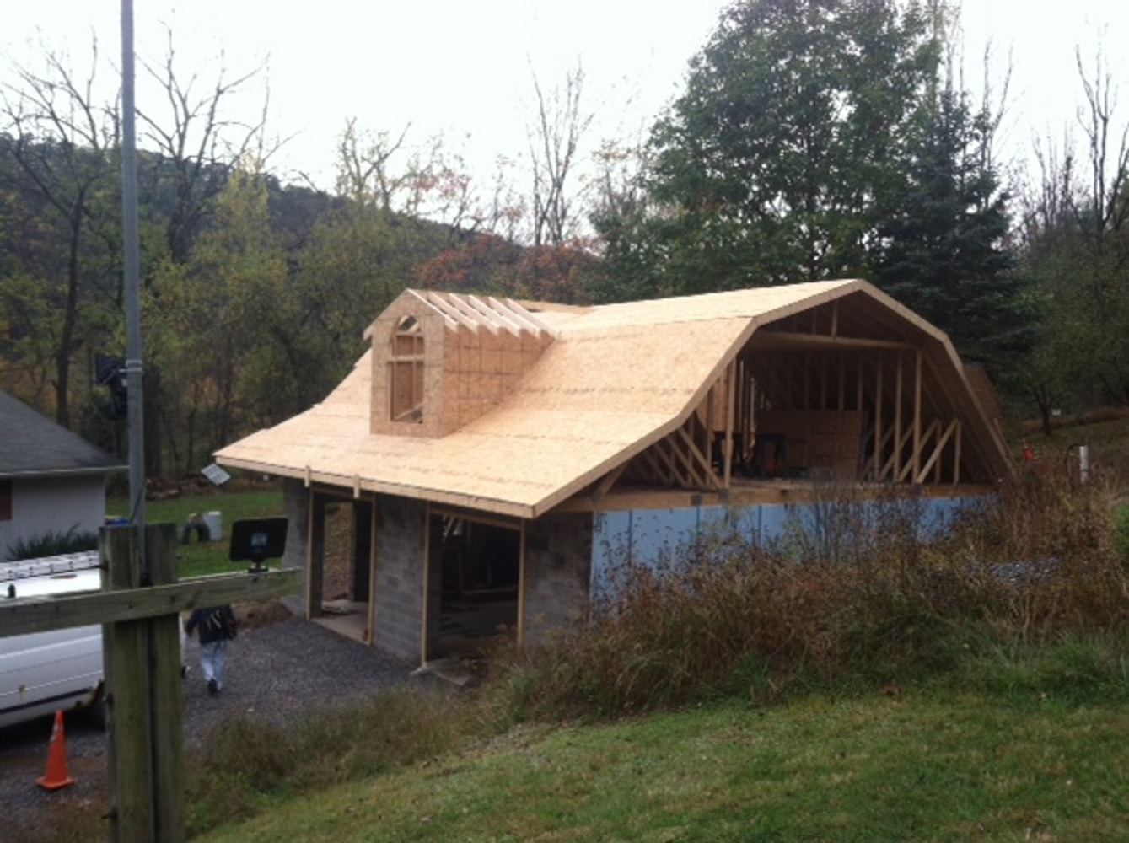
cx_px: 564
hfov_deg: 52.7
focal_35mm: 35
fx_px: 1140
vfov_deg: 40.6
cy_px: 422
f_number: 2.8
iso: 80
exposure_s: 1/278
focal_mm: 3.85
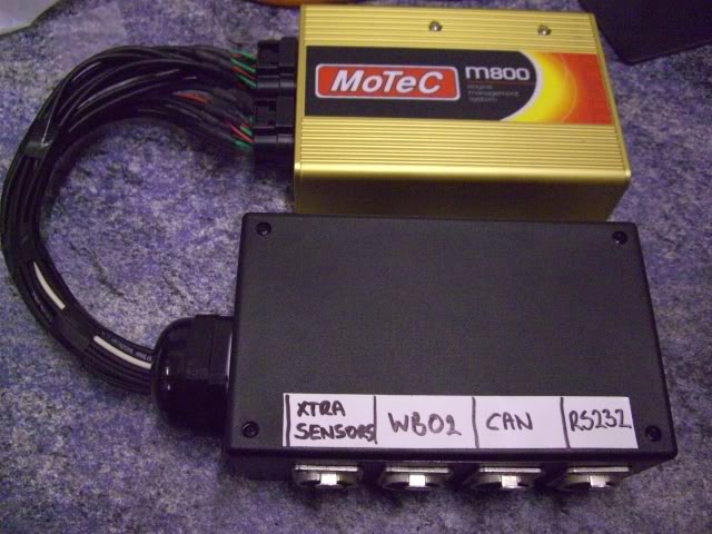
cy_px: 267
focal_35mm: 38
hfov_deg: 49.0
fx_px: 782
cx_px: 356
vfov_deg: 37.7
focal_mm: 7.9
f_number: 2.8
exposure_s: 1/50
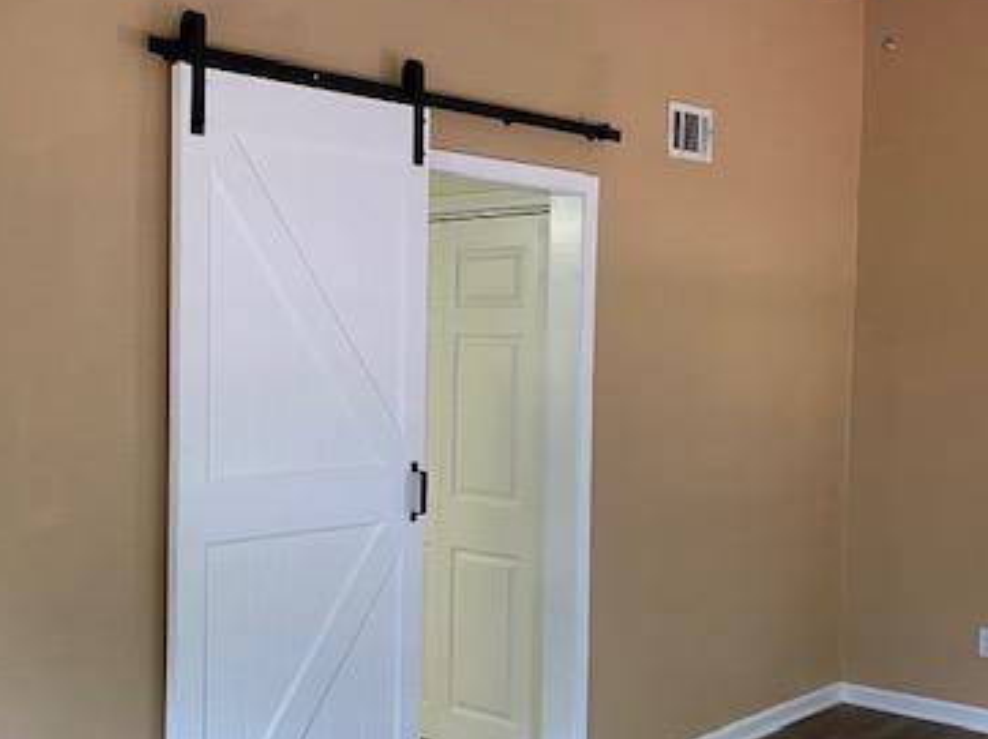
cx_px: 205
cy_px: 395
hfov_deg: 39.7
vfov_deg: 31.5
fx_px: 1312
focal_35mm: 46
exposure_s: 1/60
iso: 100
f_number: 1.8
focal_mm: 4.25
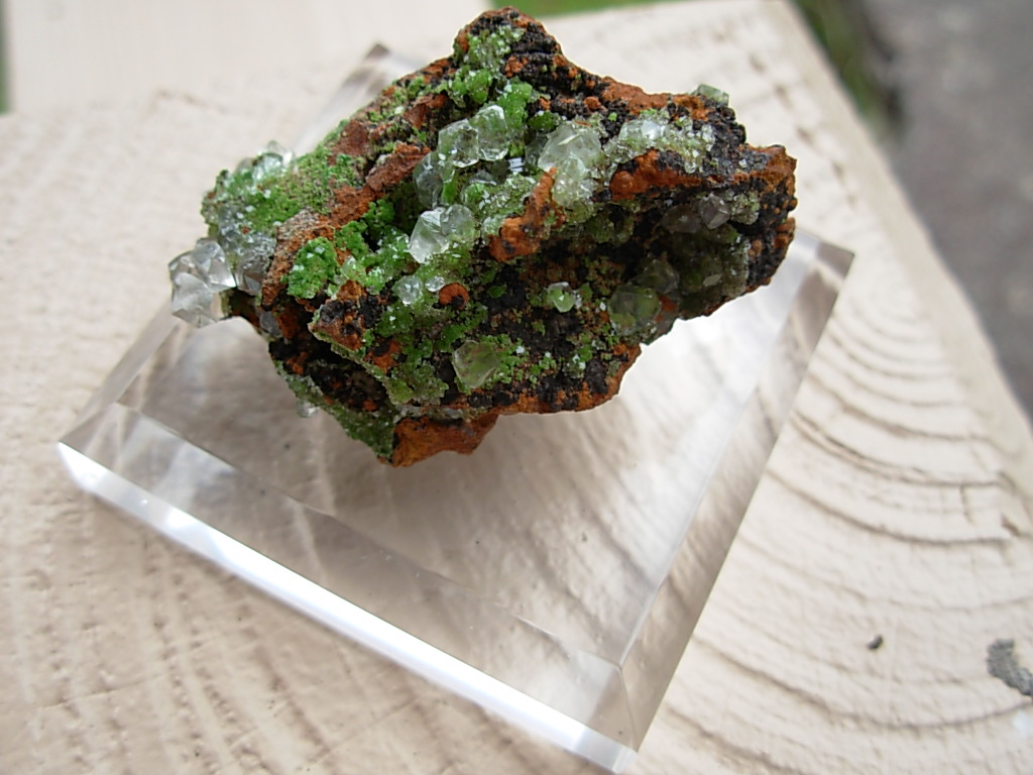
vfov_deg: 37.7
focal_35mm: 38
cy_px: 388
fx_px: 1134
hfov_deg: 49.0
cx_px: 516
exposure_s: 1/41.5
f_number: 2.9
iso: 50
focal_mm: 6.3
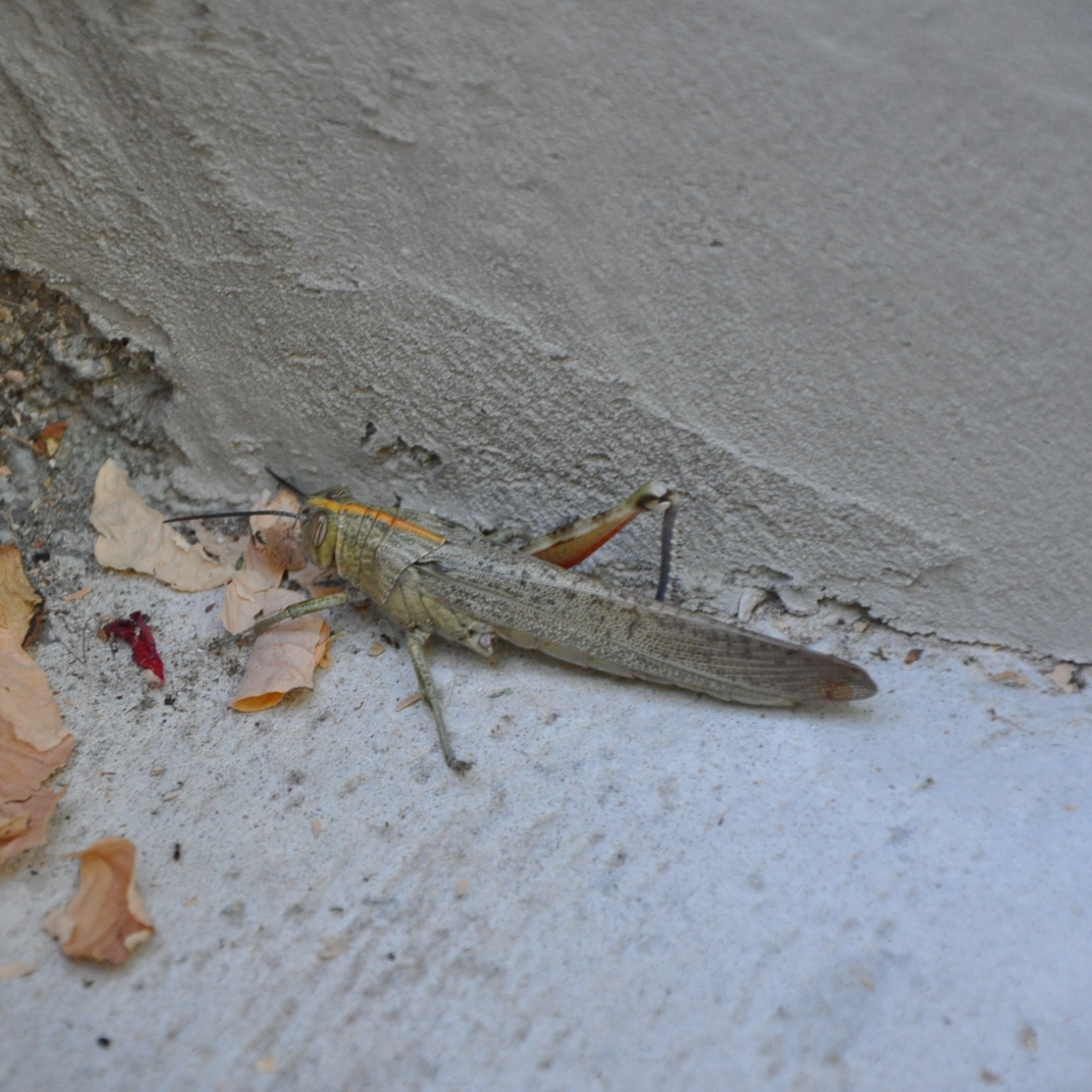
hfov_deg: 8.7
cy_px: 546
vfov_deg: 8.7
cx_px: 379
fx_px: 7197
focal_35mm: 202
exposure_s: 1/125
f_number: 5.6
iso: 900
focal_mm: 105
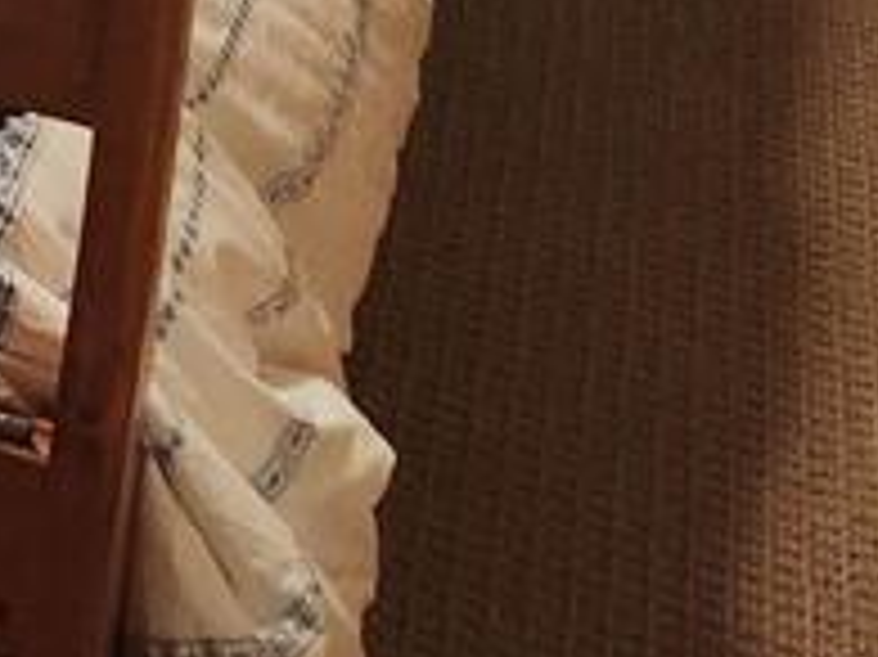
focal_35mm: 121
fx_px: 3067
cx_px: -901
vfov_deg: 10.8
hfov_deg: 13.7
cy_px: -806
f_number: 1.8
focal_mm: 5.4
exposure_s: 1/120
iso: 1000
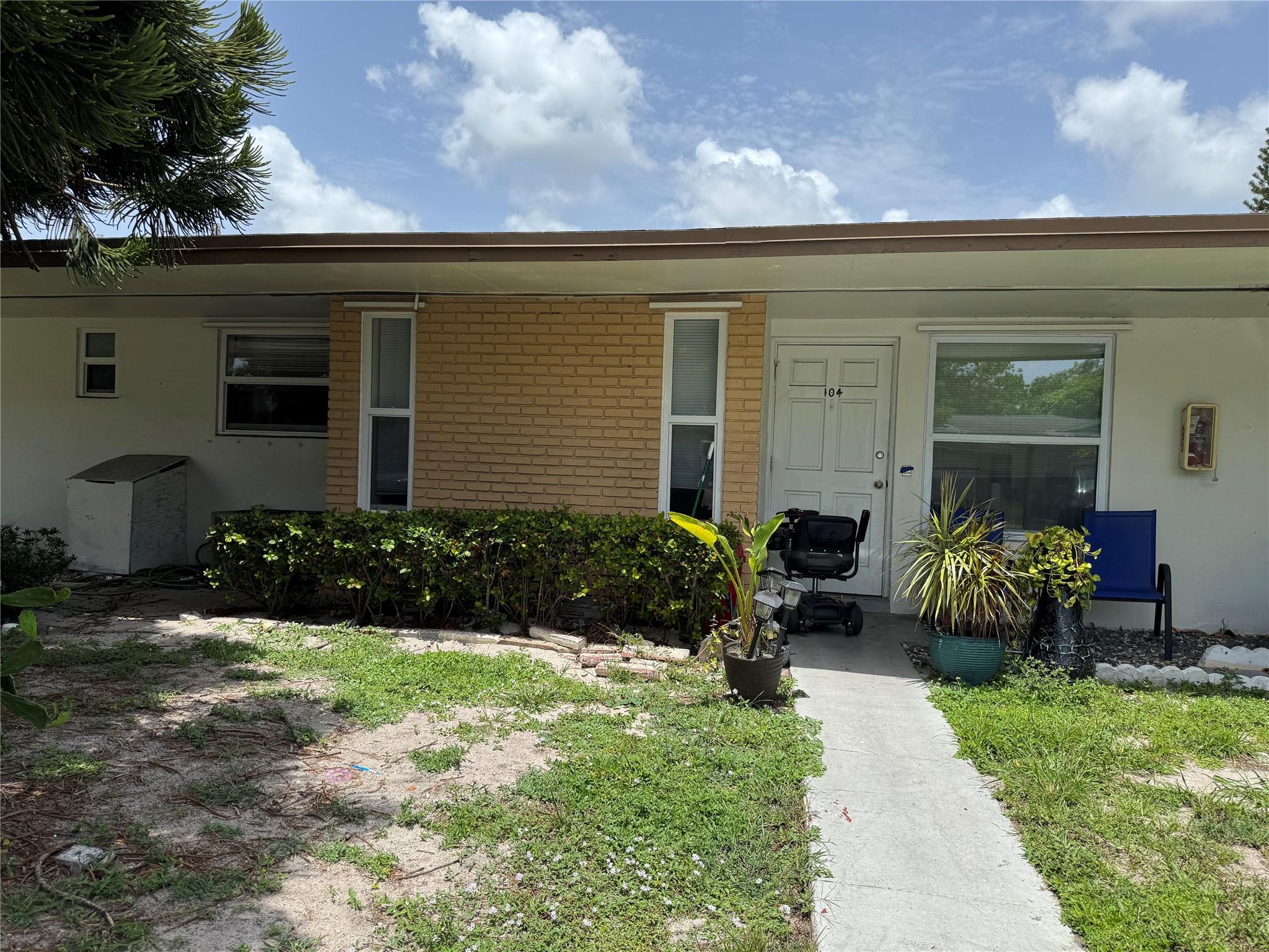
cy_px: 476
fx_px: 880
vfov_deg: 56.8
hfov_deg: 71.6
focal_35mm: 24
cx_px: 634
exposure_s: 1/4049
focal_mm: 6.76
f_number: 1.78
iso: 80
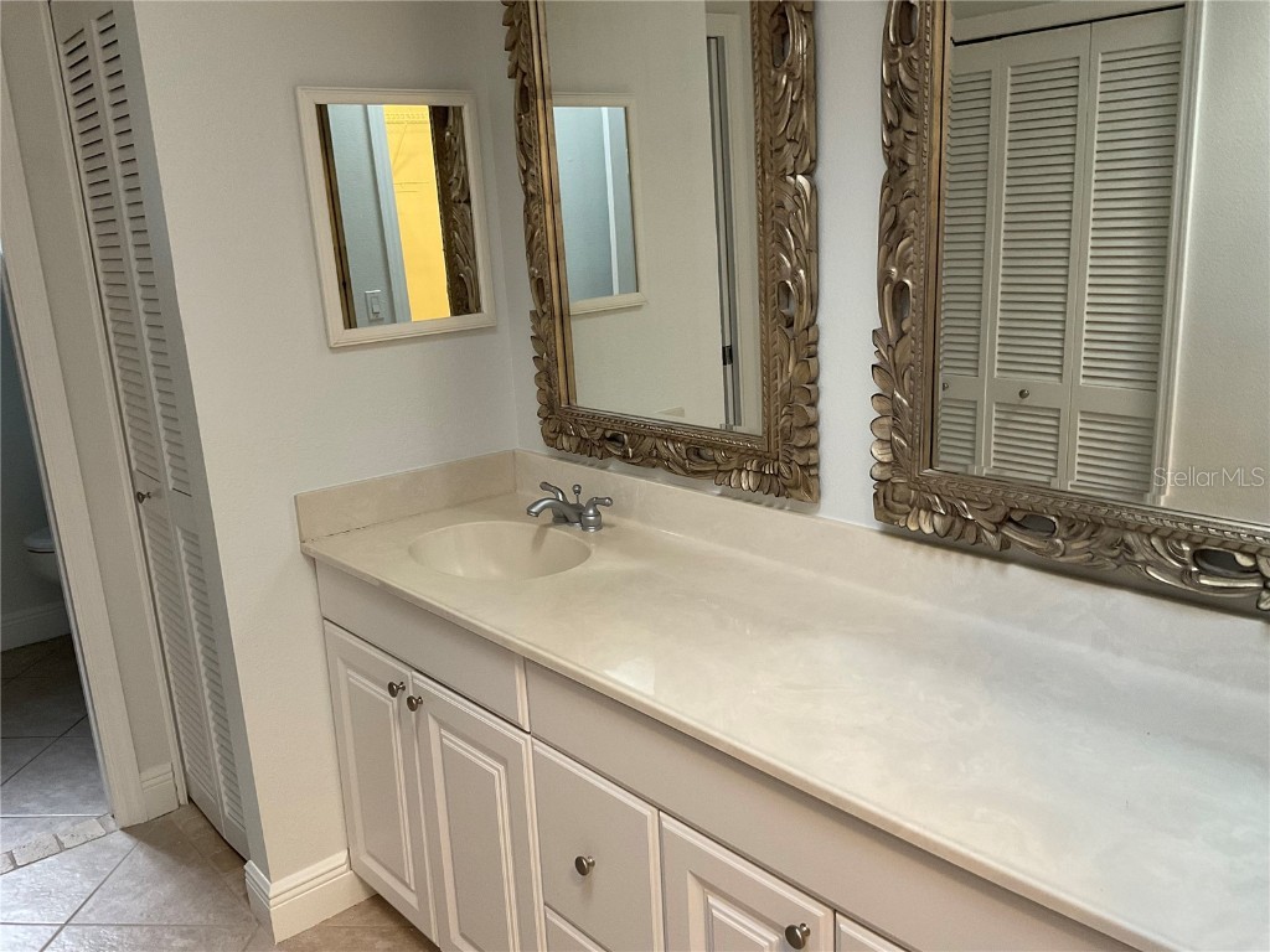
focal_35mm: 29
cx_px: 635
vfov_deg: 48.2
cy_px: 476
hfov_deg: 61.7
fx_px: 1064
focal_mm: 3
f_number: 1.8
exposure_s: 1/60
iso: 100
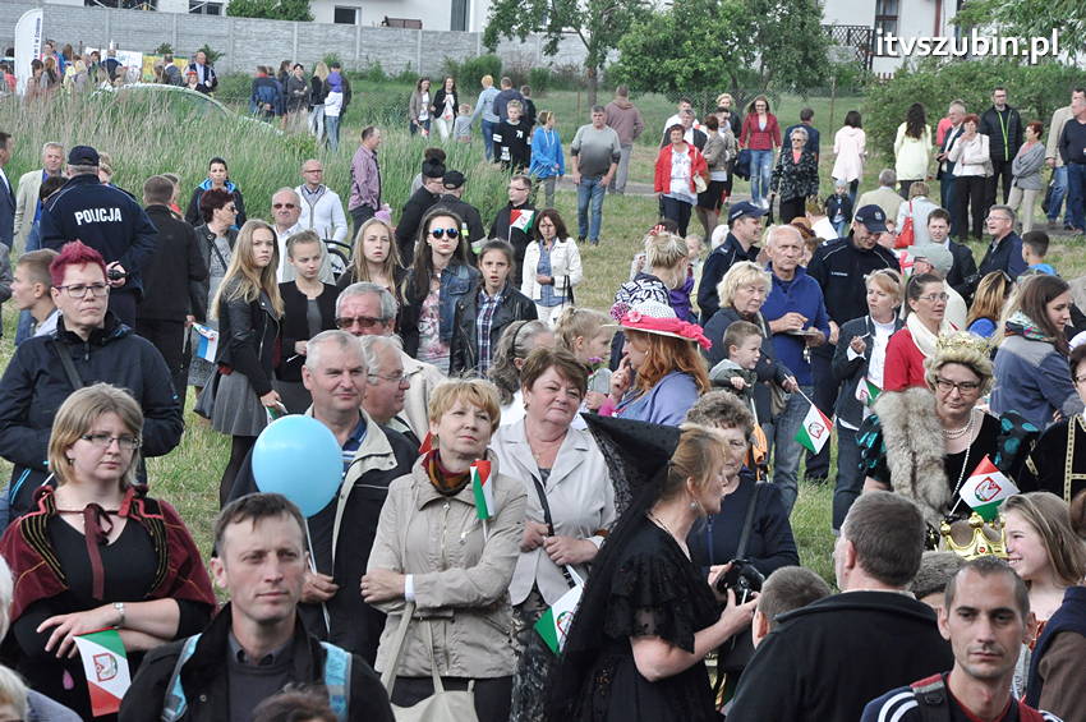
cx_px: 543
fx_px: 4747
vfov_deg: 8.7
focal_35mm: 158
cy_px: 361
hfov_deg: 13.1
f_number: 14
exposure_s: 1/160
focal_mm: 105
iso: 1250
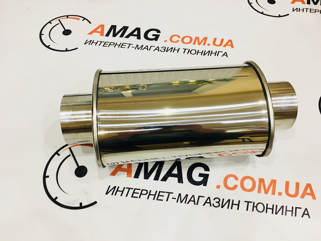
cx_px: 160
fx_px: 269
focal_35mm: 29
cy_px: 120
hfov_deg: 61.7
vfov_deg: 48.2
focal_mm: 4.15
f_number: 2.2
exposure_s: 1/33
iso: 200
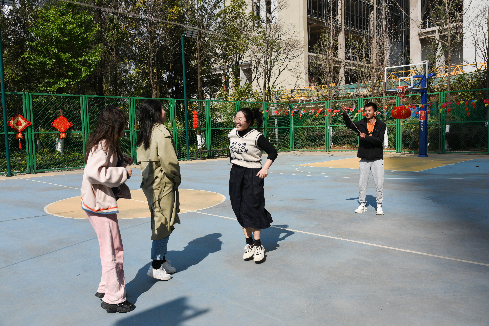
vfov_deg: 43.6
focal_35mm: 30
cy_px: 163
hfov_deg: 61.9
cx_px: 244
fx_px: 408
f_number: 8
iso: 64
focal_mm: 30
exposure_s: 1/250
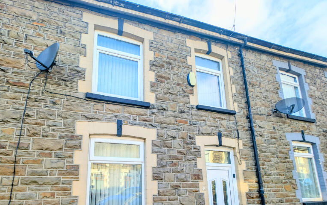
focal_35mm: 17
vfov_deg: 63.9
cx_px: 144
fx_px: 152
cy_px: 154
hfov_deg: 93.9
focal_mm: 2.23
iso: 40
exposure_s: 1/482
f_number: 1.95
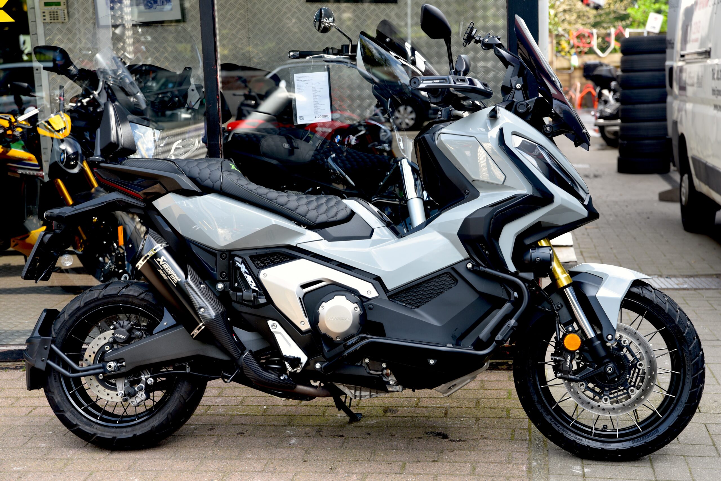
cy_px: 240
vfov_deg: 21.9
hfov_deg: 32.4
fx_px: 1242
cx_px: 360
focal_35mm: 62
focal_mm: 62
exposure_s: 1/80
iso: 100
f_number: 4.5
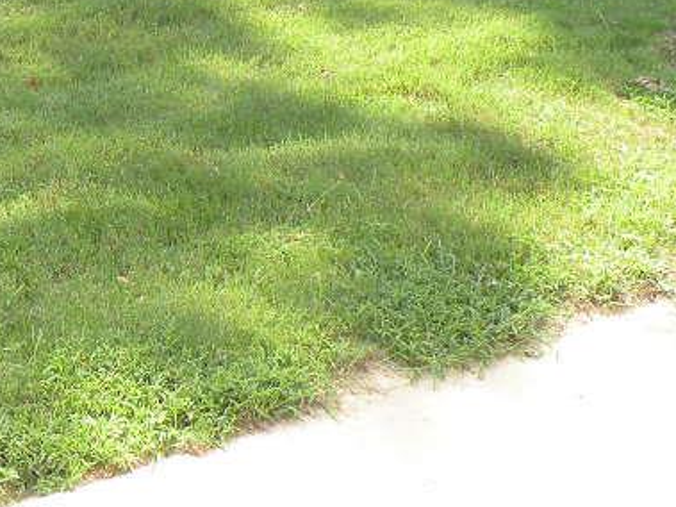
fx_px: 1425
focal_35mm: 73
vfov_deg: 18.8
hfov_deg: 24.9
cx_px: -62
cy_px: -136
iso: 64
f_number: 4
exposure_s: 1/85.6
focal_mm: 4.7
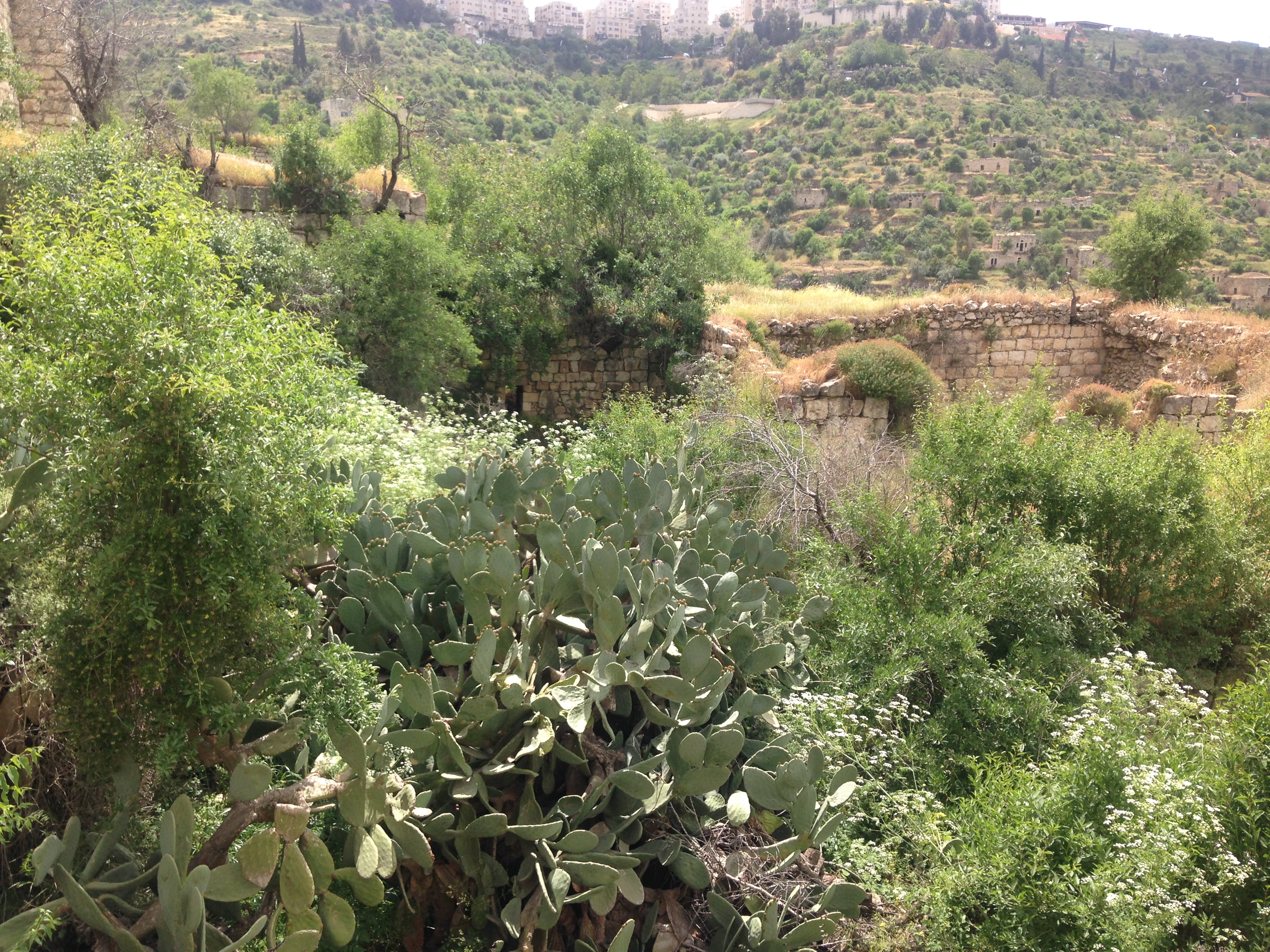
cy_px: 476
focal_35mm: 33
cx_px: 635
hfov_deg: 55.4
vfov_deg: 42.9
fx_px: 1211
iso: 50
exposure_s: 1/713
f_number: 2.4
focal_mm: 4.12
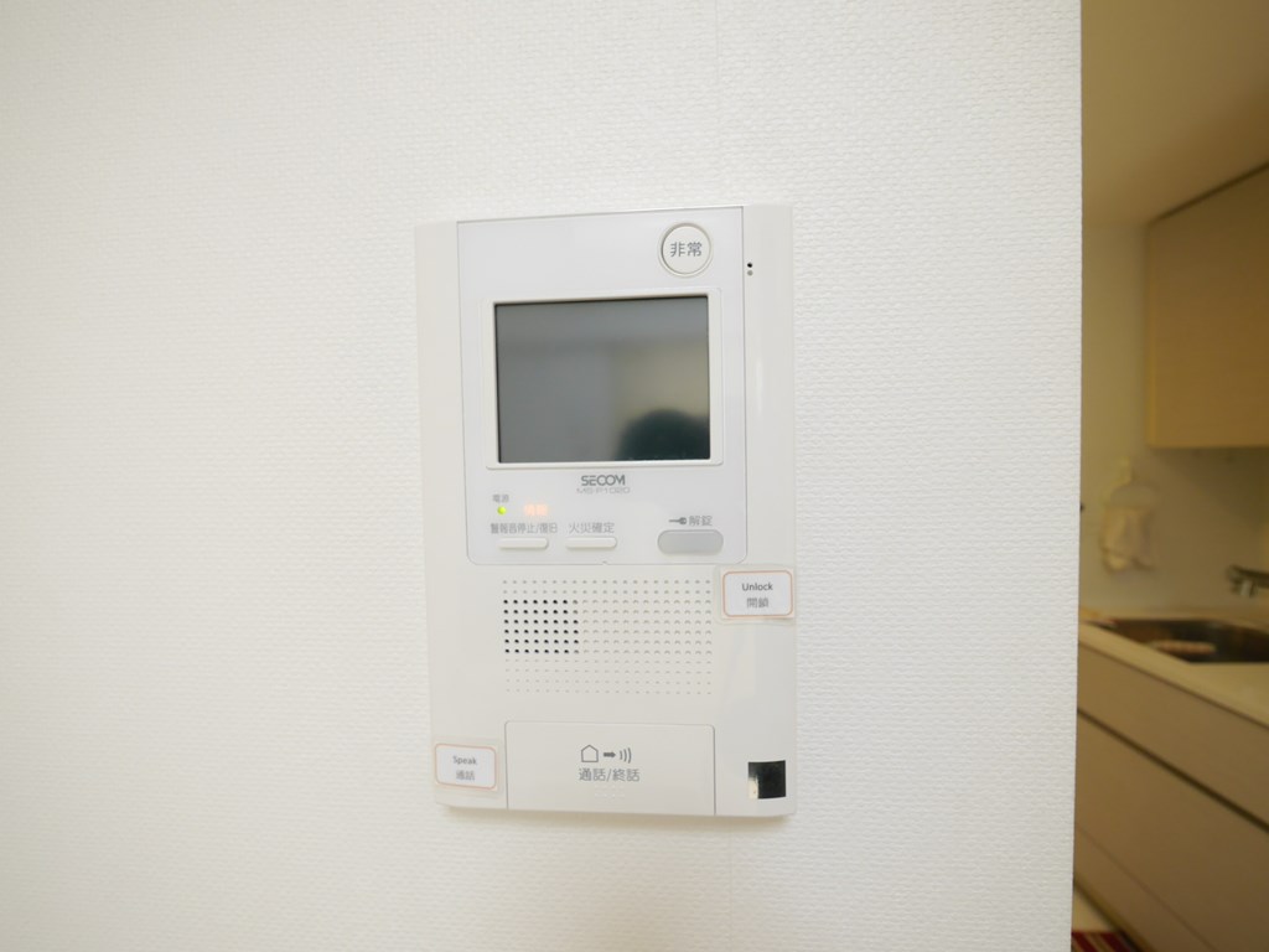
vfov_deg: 85.7
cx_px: 634
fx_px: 513
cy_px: 476
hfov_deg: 102.1
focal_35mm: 14
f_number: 4
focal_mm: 7
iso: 640
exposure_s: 1/60
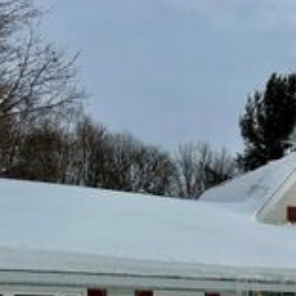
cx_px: 315
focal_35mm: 68
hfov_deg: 23.9
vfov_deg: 23.7
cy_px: 329
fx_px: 658
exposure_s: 1/3472
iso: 80
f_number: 1.78
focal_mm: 6.86
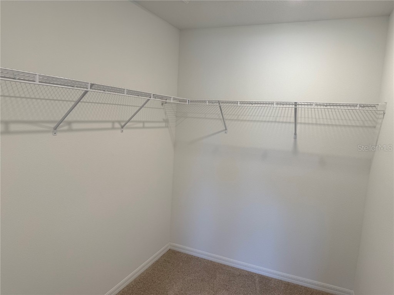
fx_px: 273
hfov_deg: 71.6
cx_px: 197
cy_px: 148
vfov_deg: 56.8
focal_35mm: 24
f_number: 1.78
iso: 80
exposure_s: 1/120
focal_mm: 6.76
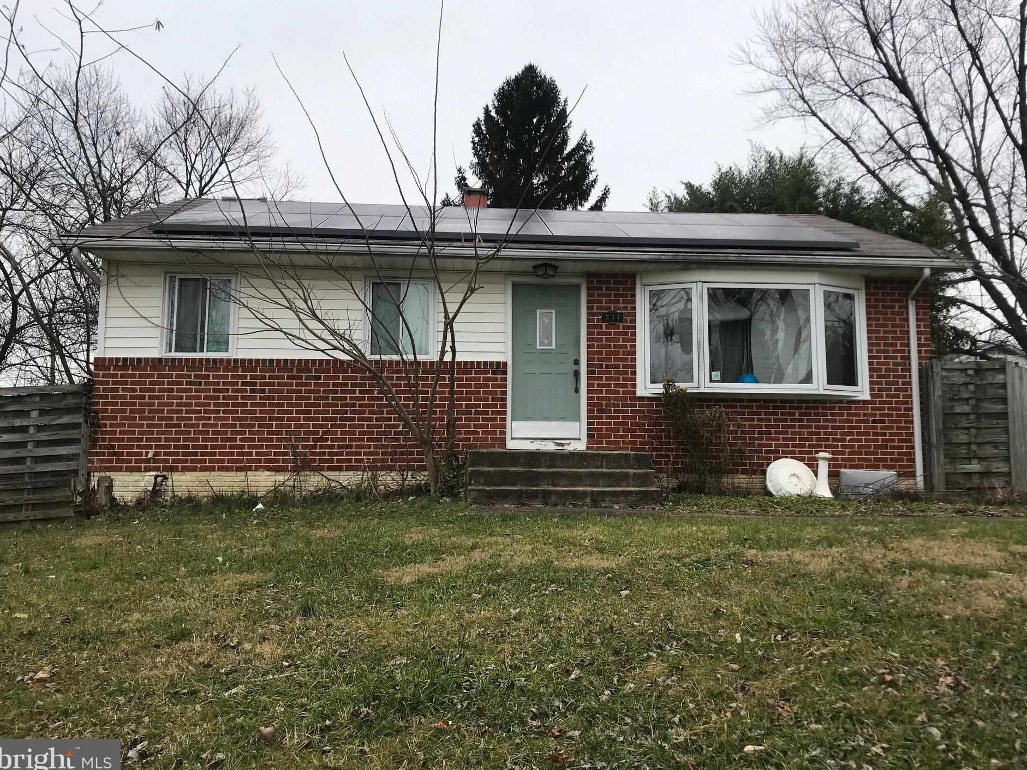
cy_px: 371
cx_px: 536
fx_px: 890
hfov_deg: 59.9
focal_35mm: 30
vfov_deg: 46.8
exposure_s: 1/699
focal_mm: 3.99
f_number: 1.8
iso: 20
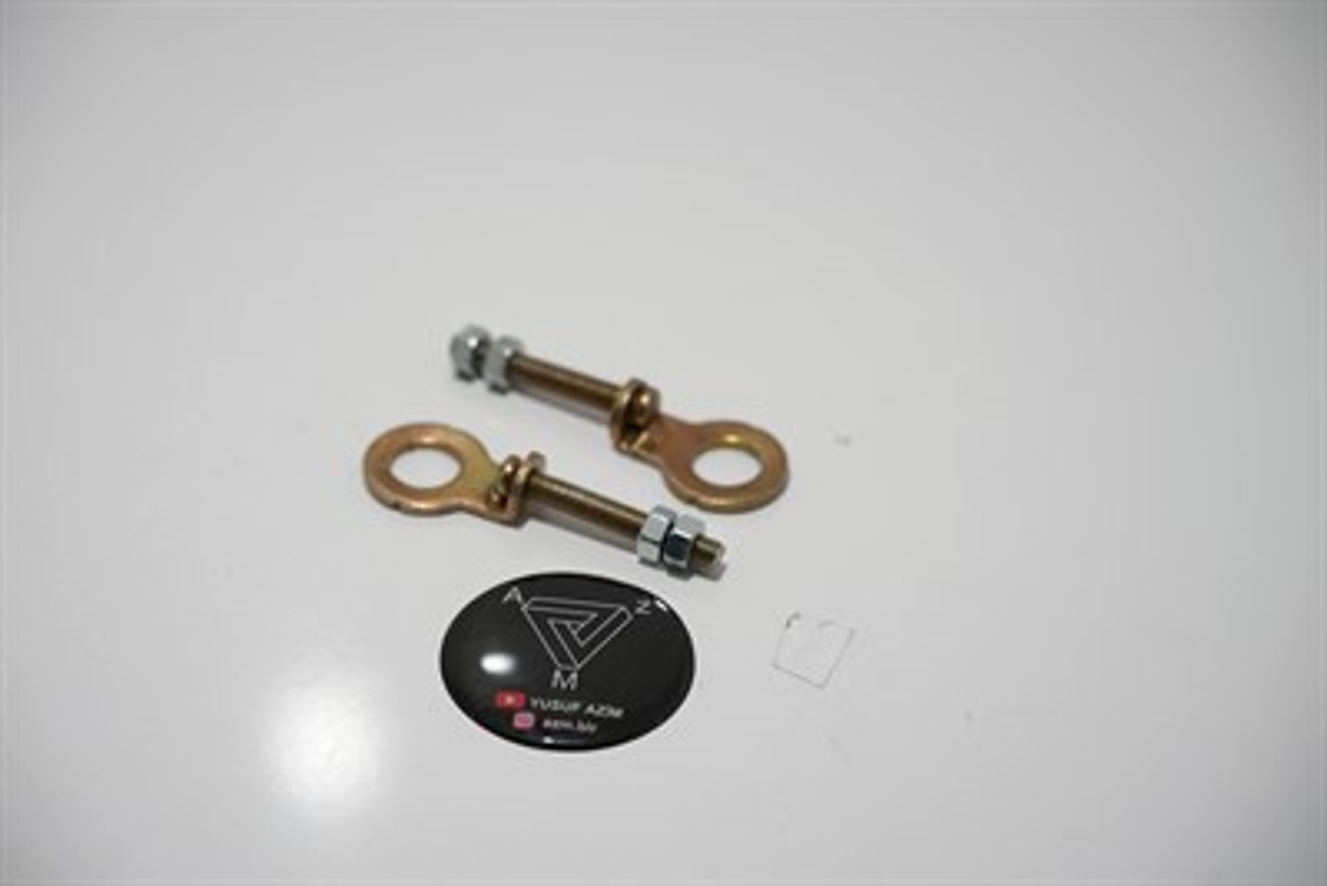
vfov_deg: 16.1
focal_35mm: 85
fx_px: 3134
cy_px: 443
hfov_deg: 23.9
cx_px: 664
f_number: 3.2
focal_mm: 85
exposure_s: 1/640
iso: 80
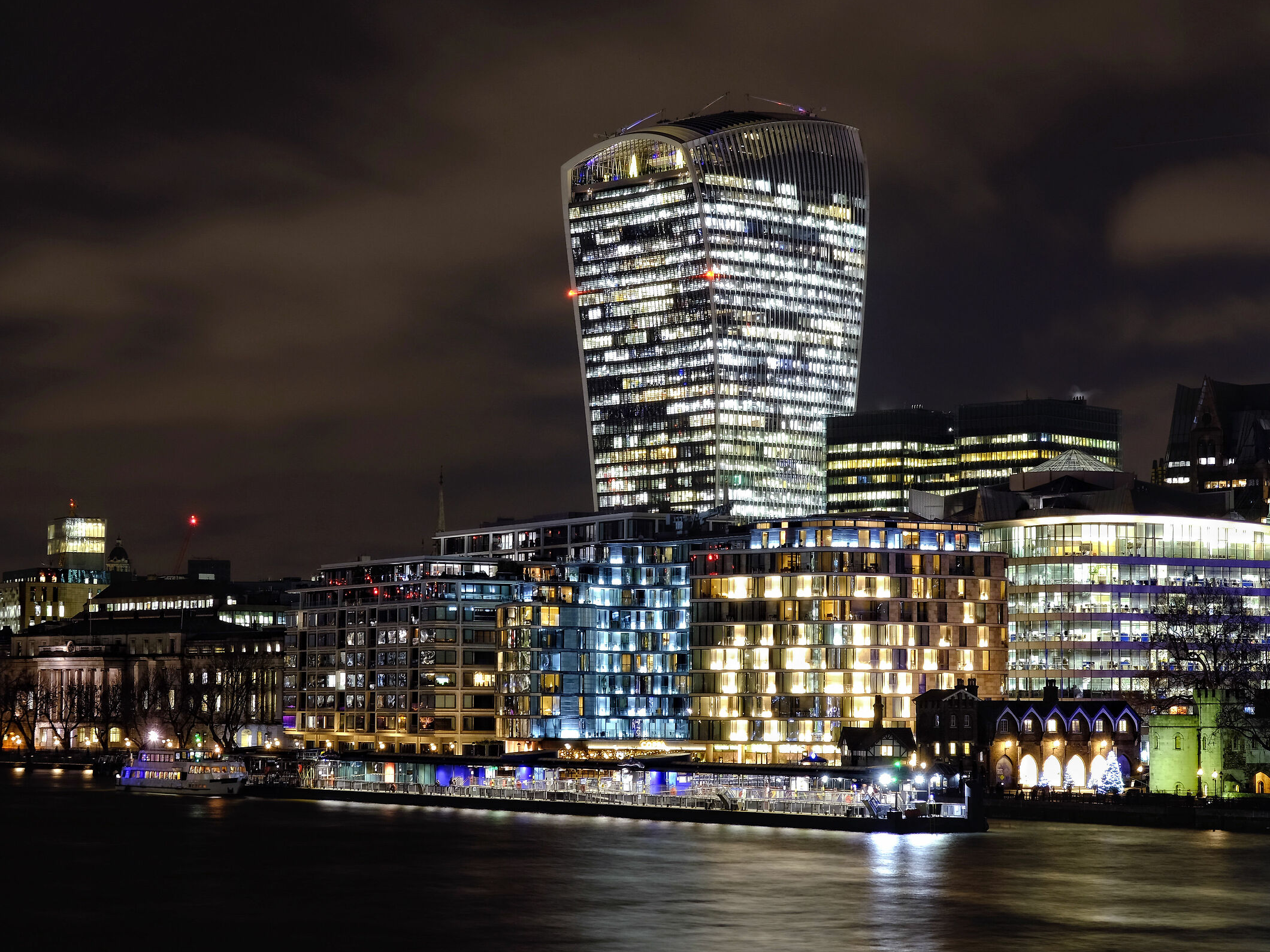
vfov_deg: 17.2
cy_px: 477
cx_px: 704
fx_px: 3155
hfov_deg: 22.7
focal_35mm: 86
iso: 200
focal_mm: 52.7
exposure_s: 10
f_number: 10
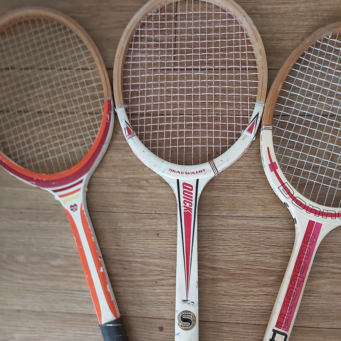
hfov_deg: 52.5
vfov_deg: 51.9
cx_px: 169
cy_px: 216
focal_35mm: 31
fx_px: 345
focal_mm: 3.92
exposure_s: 1/50
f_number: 1.7
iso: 250
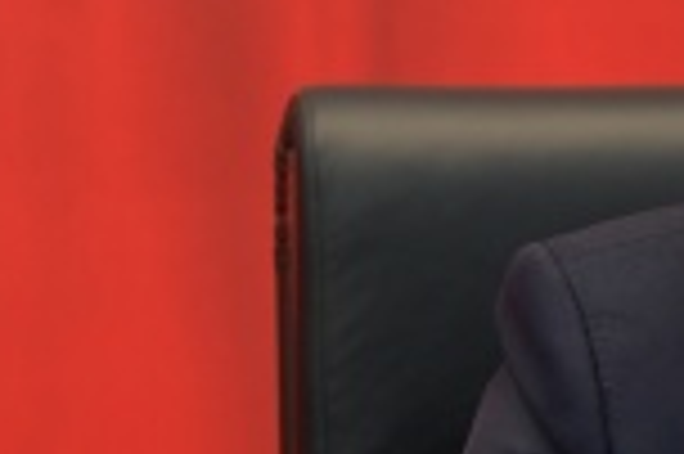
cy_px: 103
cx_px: -819
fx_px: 6548
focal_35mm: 345
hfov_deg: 5.8
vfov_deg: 4.0
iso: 640
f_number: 6.3
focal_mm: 70
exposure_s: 1/80
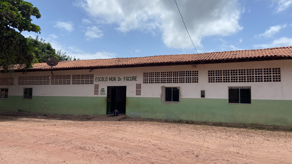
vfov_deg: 40.2
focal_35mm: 29
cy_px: 85
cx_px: 146
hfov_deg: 66.1
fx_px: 225
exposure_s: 1/4608
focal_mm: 4.25
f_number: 1.8
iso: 32
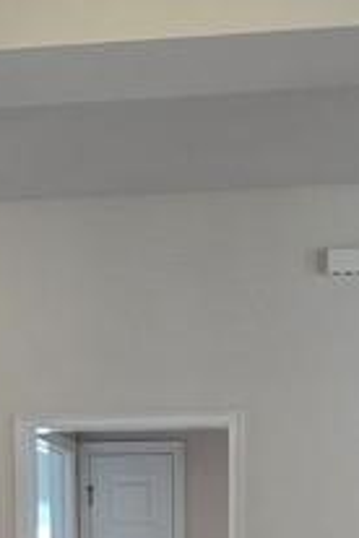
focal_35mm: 67
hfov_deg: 20.3
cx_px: 208
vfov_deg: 25.7
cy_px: 704
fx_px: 1002
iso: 80
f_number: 2.2
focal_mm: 2.2
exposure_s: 1/60
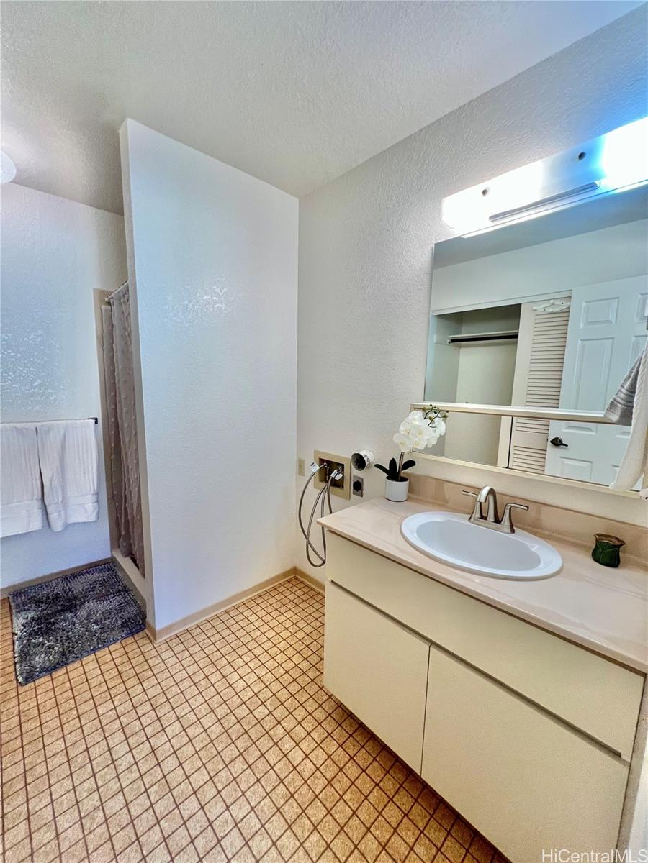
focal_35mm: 13
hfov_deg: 89.9
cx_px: 324
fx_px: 324
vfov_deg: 106.2
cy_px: 432
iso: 100
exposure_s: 1/120
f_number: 1.8
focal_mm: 1.57
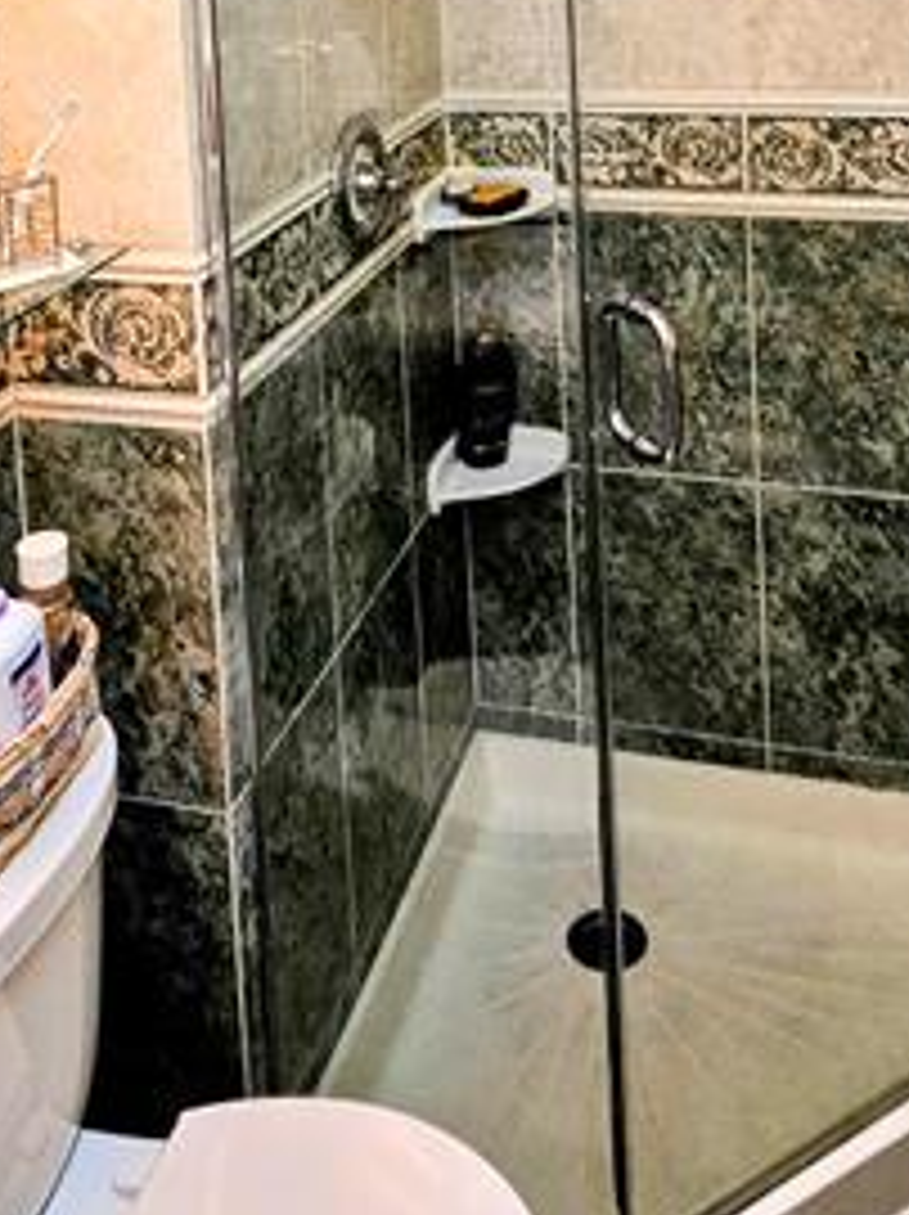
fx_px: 1298
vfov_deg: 41.7
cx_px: 477
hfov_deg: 38.6
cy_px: -68
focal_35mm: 37
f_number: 2.2
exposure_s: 1/60
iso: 80
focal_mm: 2.2
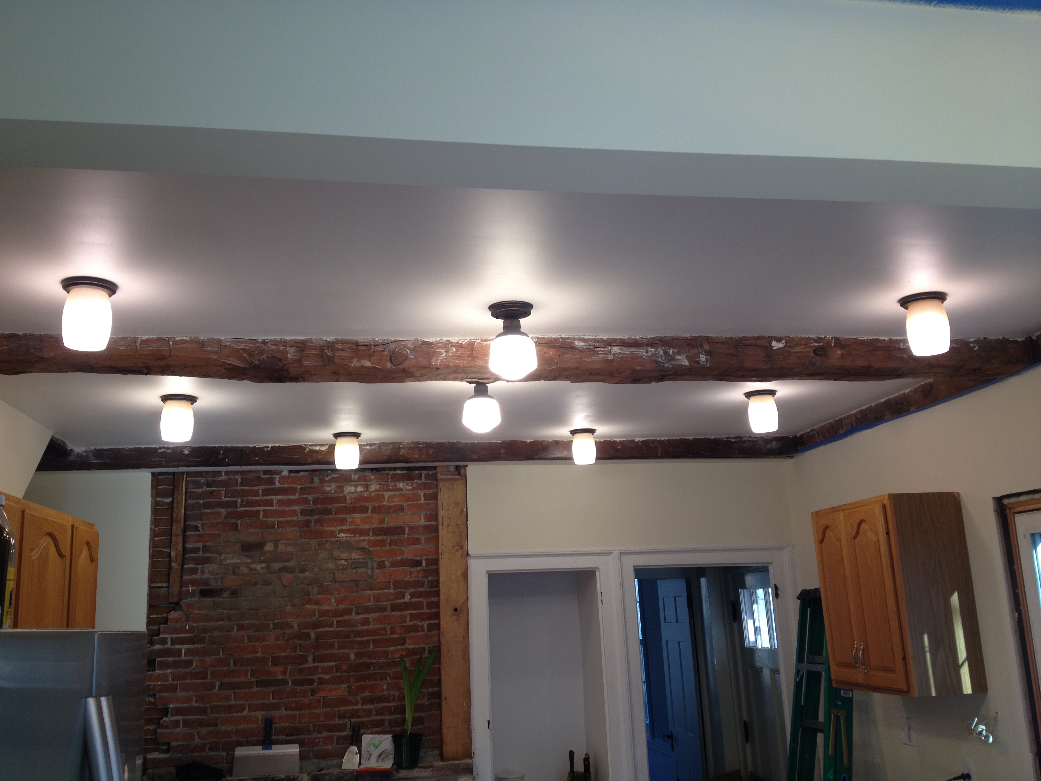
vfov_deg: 40.7
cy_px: 390
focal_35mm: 35
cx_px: 520
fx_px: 1053
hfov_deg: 52.6
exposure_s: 1/40
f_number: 2.4
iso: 50
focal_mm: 4.28
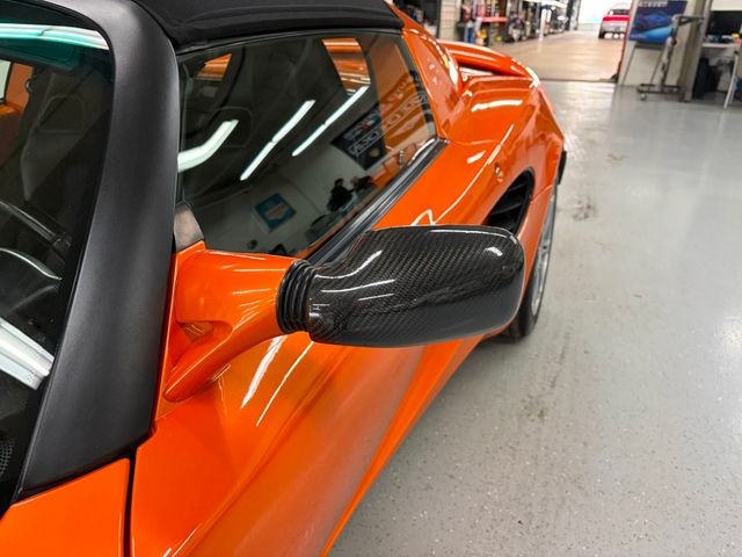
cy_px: 278
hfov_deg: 67.3
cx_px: 371
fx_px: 557
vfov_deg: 53.1
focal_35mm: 26
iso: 250
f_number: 1.6
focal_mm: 5.96
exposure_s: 1/60
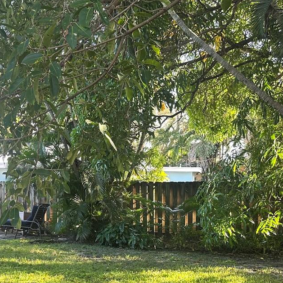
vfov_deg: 31.3
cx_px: 19
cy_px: 197
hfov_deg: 30.0
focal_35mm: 54
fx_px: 499
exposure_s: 1/150
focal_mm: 6.86
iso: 100
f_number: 1.78
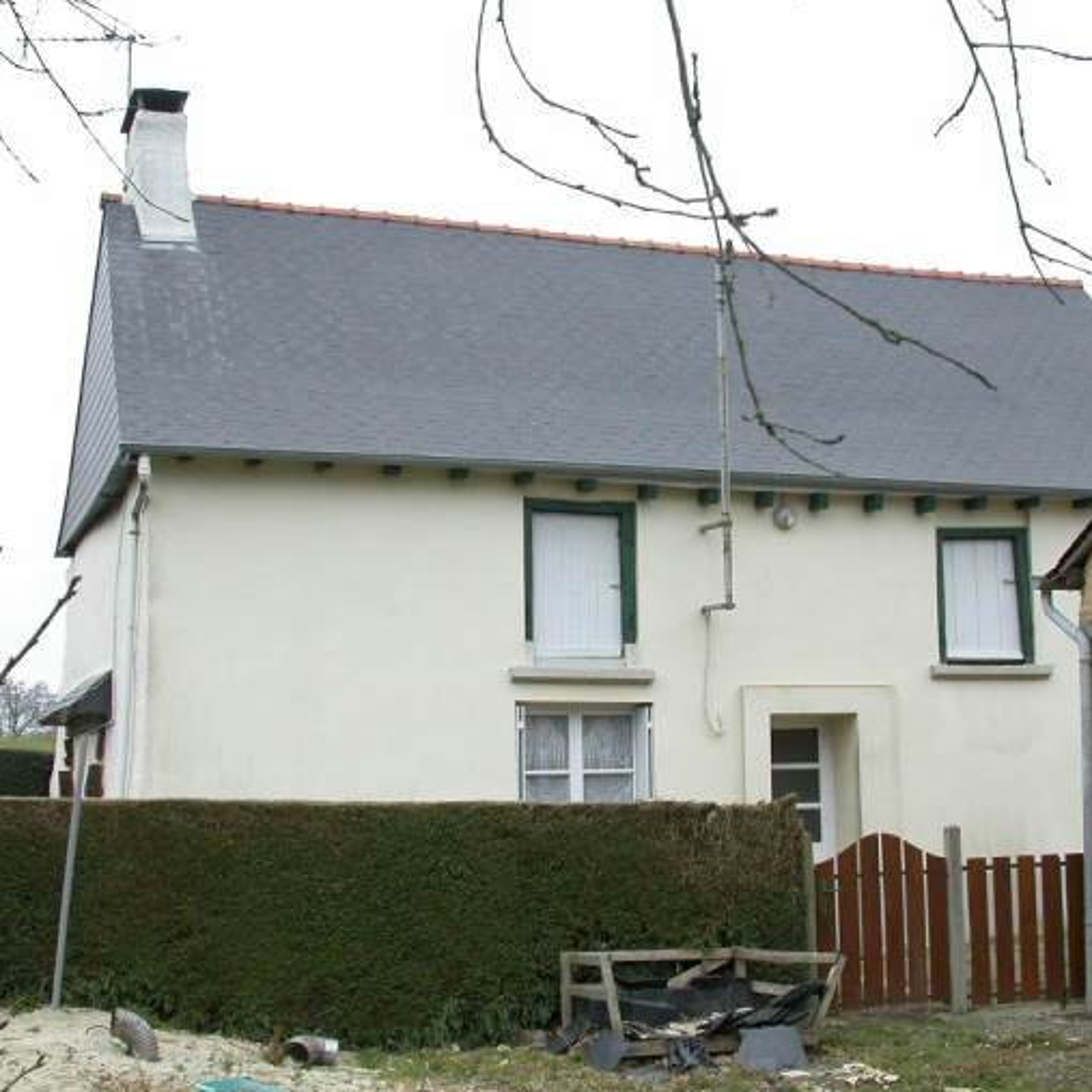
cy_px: 547
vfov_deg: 34.0
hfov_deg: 34.0
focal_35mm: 50
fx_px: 1785
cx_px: 594
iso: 100
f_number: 4.3
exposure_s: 1/121
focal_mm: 8.7
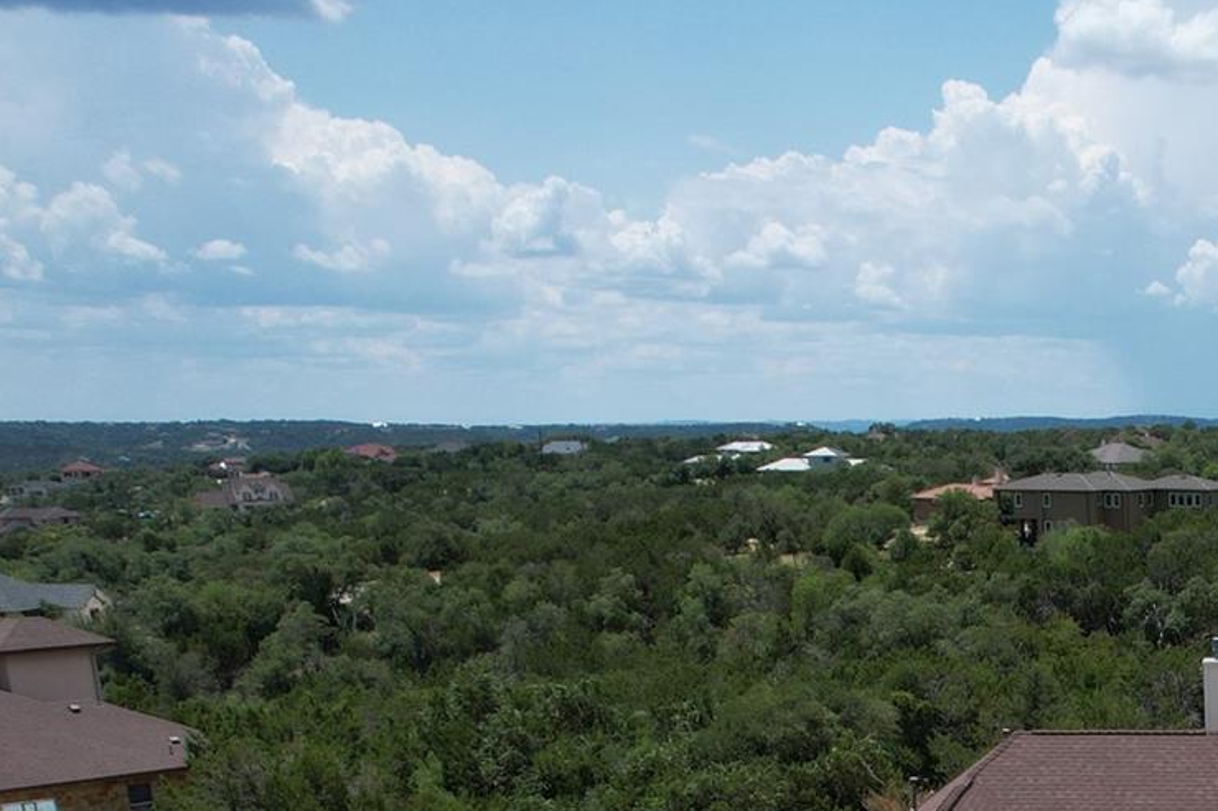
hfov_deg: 29.6
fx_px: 2063
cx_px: 1343
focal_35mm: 61
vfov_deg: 20.1
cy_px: 1095
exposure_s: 1/3000
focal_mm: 8.38
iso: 120
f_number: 2.8
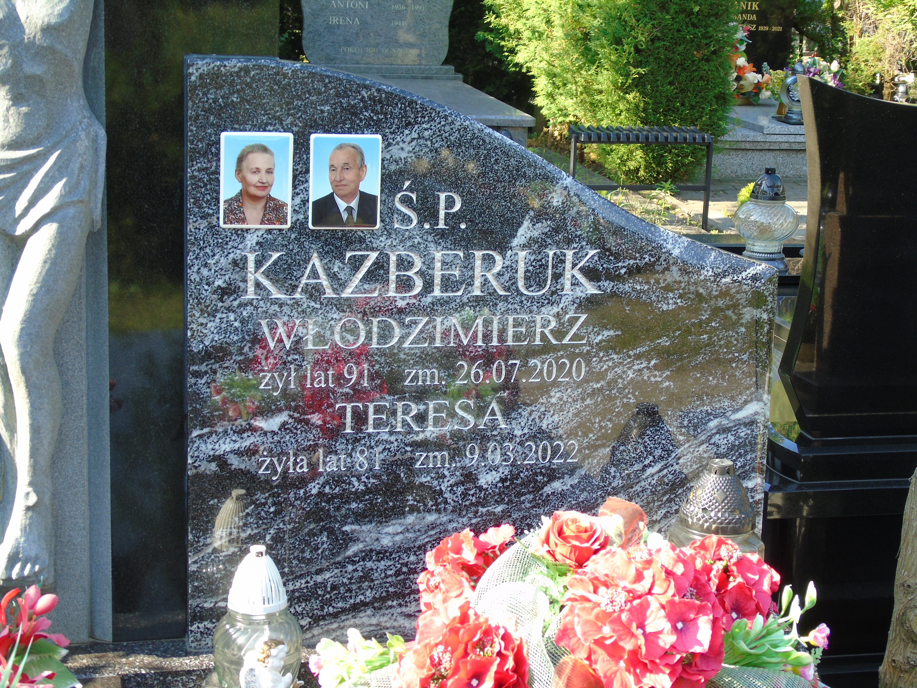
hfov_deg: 31.2
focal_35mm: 62
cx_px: 458
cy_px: 344
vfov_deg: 23.7
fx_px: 1642
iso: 80
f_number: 4.5
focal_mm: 11
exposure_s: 1/60
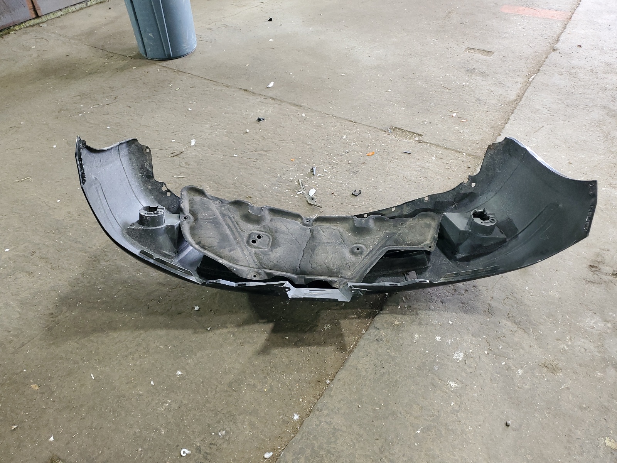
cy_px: 232
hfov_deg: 67.3
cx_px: 308
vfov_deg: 53.1
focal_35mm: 26
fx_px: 463
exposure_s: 1/60.2
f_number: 1.5
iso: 127
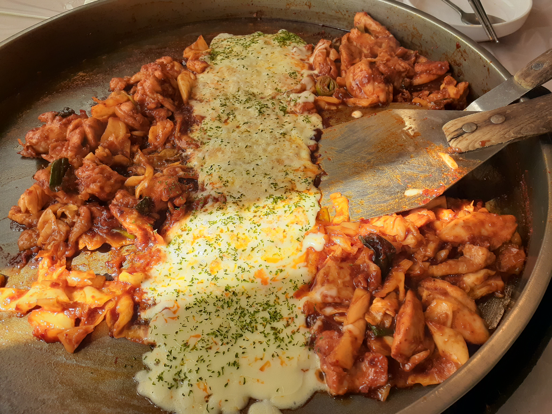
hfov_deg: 65.3
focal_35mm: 27
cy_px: 207
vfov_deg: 51.4
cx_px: 276
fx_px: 431
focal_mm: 3.6
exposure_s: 1/425
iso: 40
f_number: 1.9
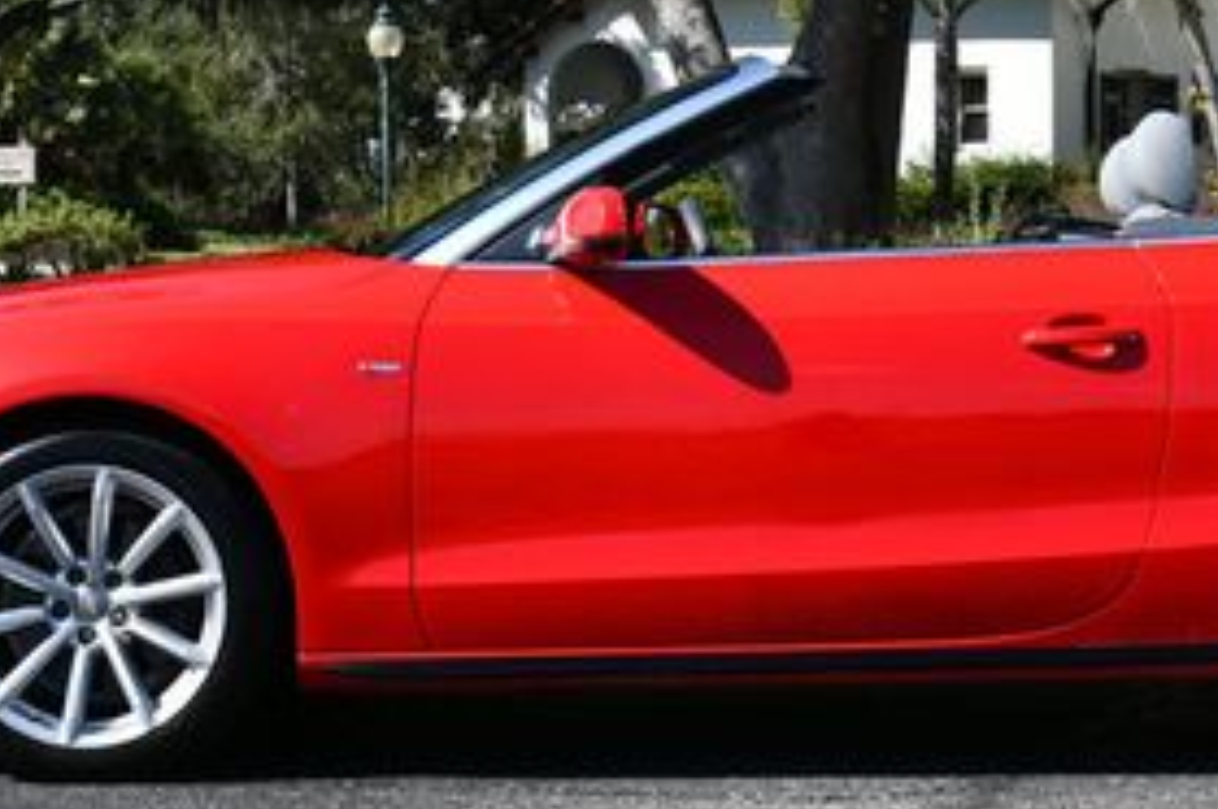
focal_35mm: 110
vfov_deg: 12.3
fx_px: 3717
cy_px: 13
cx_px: 861
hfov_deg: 18.5
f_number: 8
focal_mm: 24
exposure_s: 1/250
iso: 100
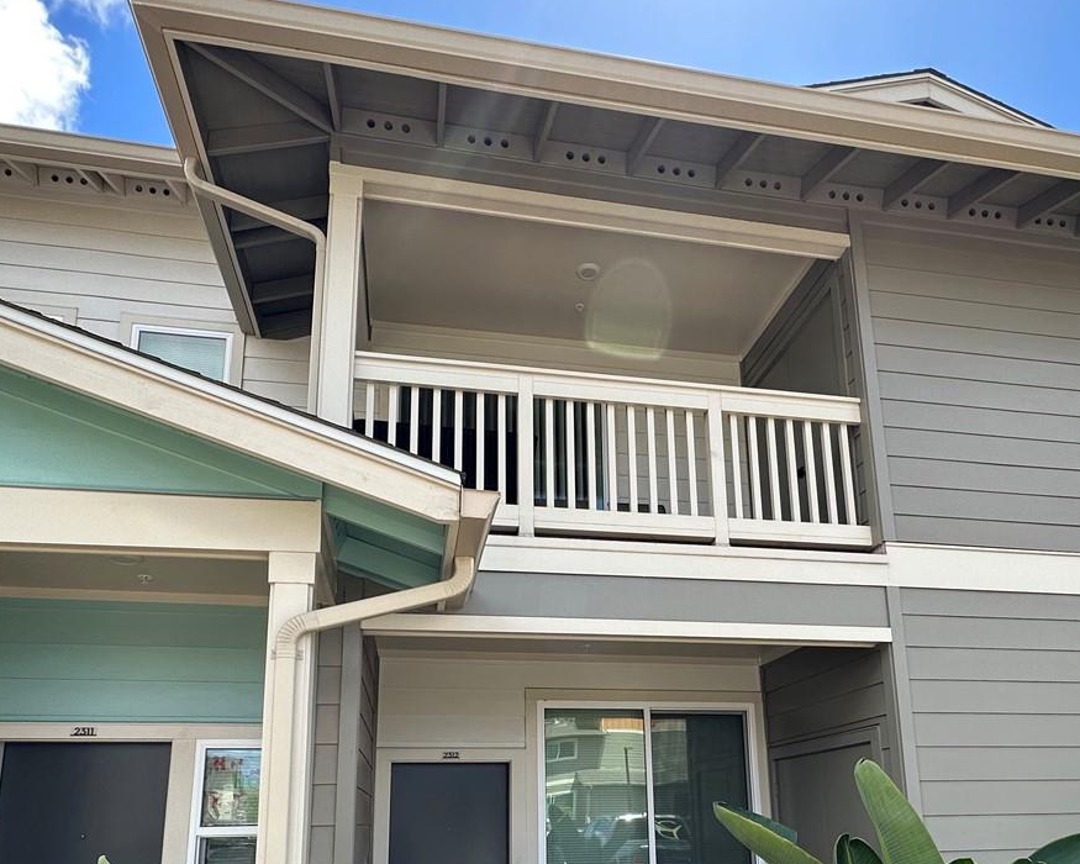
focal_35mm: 25
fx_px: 799
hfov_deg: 68.1
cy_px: 664
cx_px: 564
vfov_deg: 53.8
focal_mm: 2.22
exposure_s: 1/759
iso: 40
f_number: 2.2
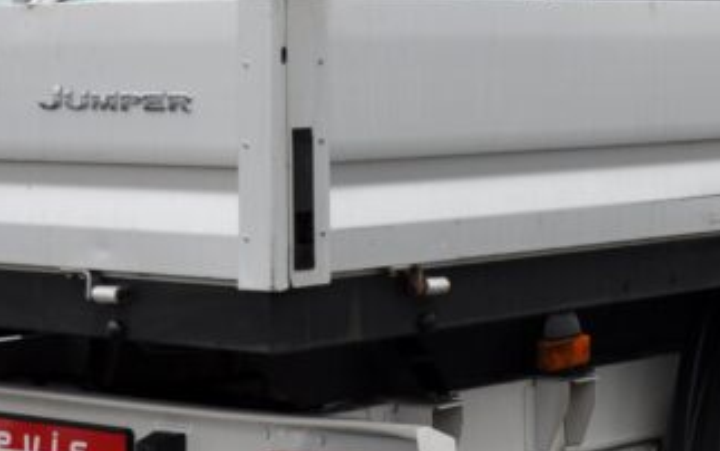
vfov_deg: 10.3
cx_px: 524
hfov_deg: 16.5
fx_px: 2473
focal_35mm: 126
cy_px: 2
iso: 500
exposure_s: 1/100
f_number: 5
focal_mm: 26
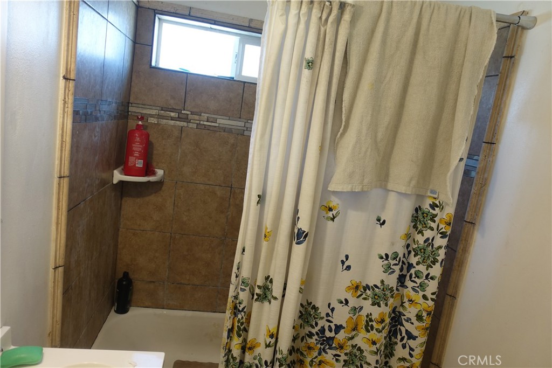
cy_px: 184
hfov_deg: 73.7
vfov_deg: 53.1
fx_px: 368
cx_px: 276
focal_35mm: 24
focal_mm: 8.8
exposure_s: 1/30
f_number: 2.2
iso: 125
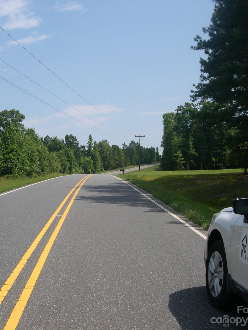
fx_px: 487
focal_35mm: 51
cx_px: 53
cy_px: 165
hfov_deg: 28.0
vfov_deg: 37.5
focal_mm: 8
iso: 100
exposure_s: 1/239
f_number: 7.6
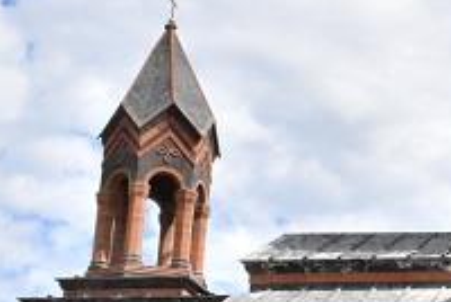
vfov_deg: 11.7
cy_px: 183
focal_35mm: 118
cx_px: 609
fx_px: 1479
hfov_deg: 16.3
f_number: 25
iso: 3200
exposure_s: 1/800
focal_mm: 21
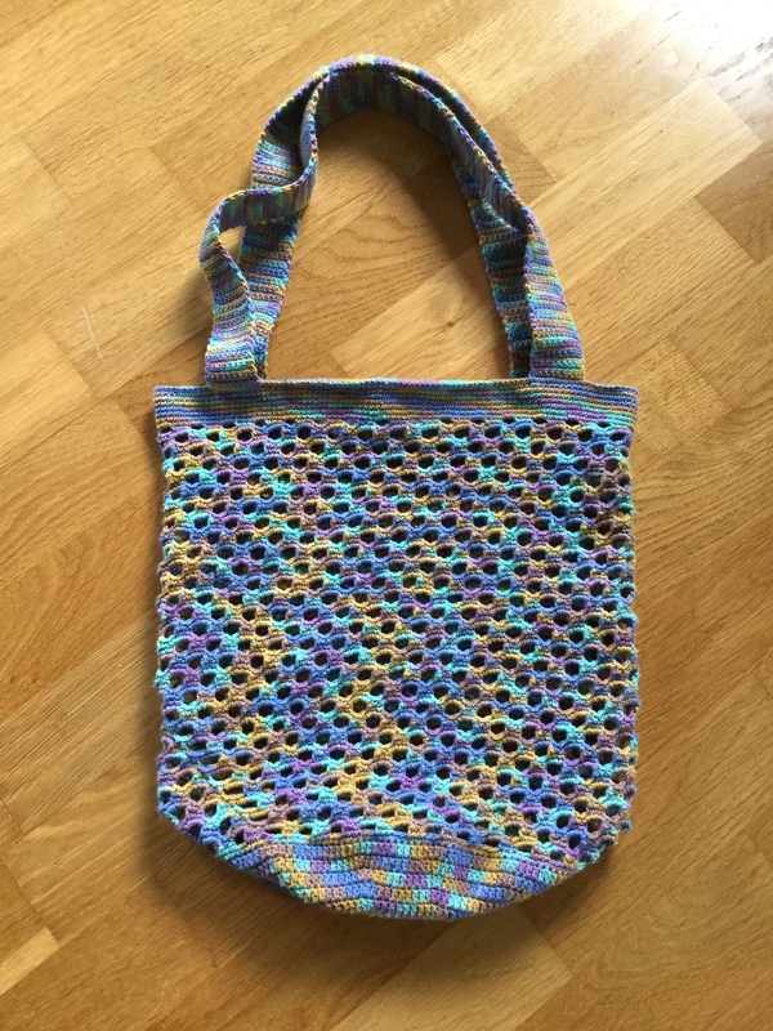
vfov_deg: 58.4
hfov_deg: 45.4
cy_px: 516
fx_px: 923
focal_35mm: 31
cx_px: 386
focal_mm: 3.3
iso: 160
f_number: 2.4
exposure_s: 1/33
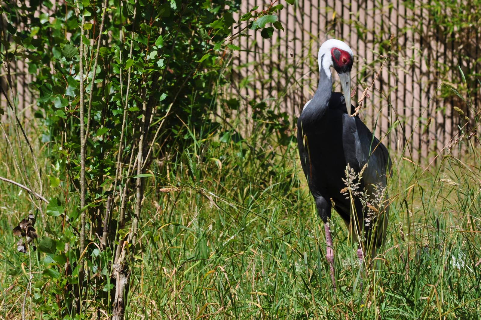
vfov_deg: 4.2
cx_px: 240
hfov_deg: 6.3
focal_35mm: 330
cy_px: 160
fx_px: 4404
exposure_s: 1/320
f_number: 10
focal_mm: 220
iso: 200
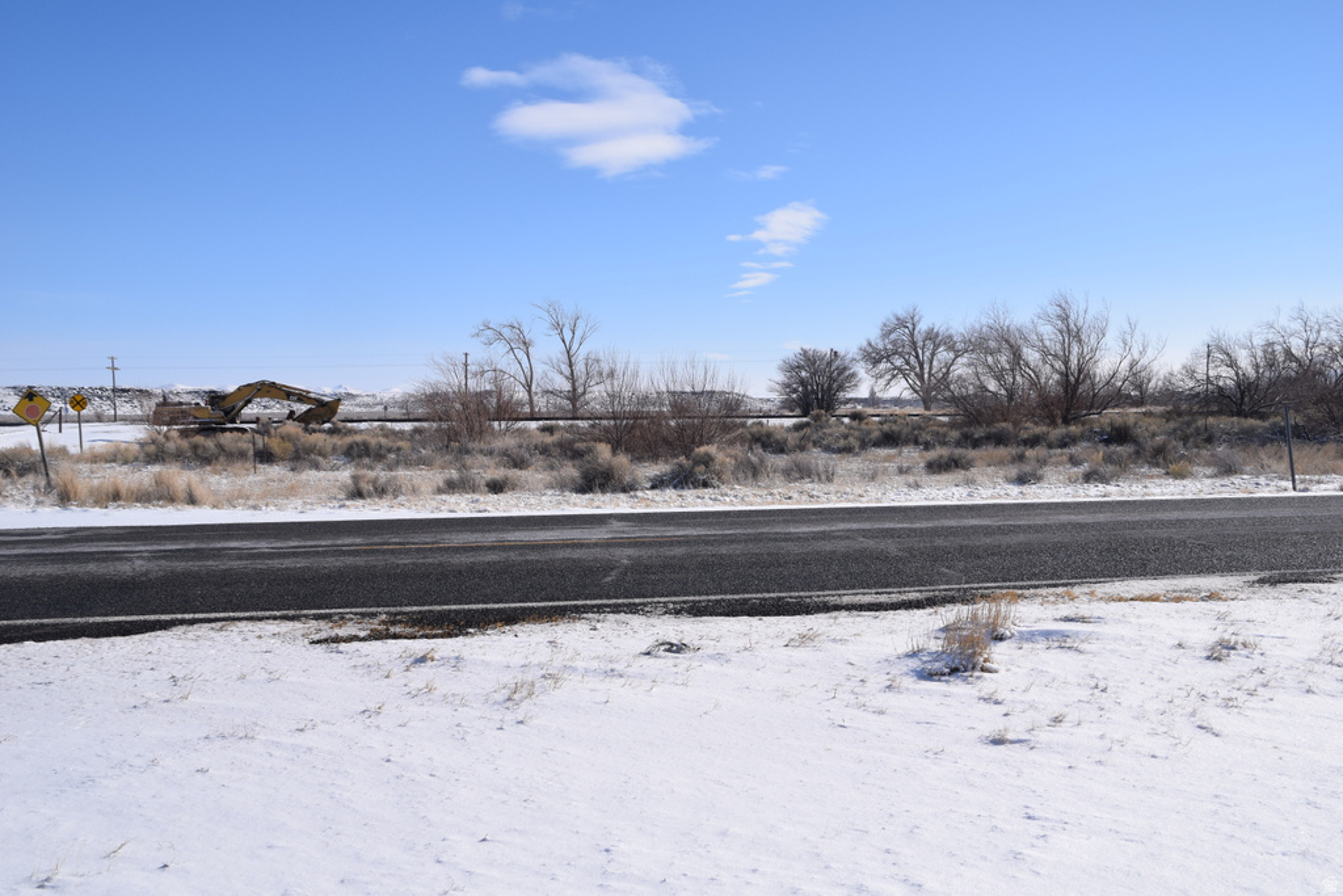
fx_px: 1231
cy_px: 448
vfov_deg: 40.0
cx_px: 672
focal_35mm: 33
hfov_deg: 57.2
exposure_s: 1/800
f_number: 10
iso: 200
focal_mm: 22
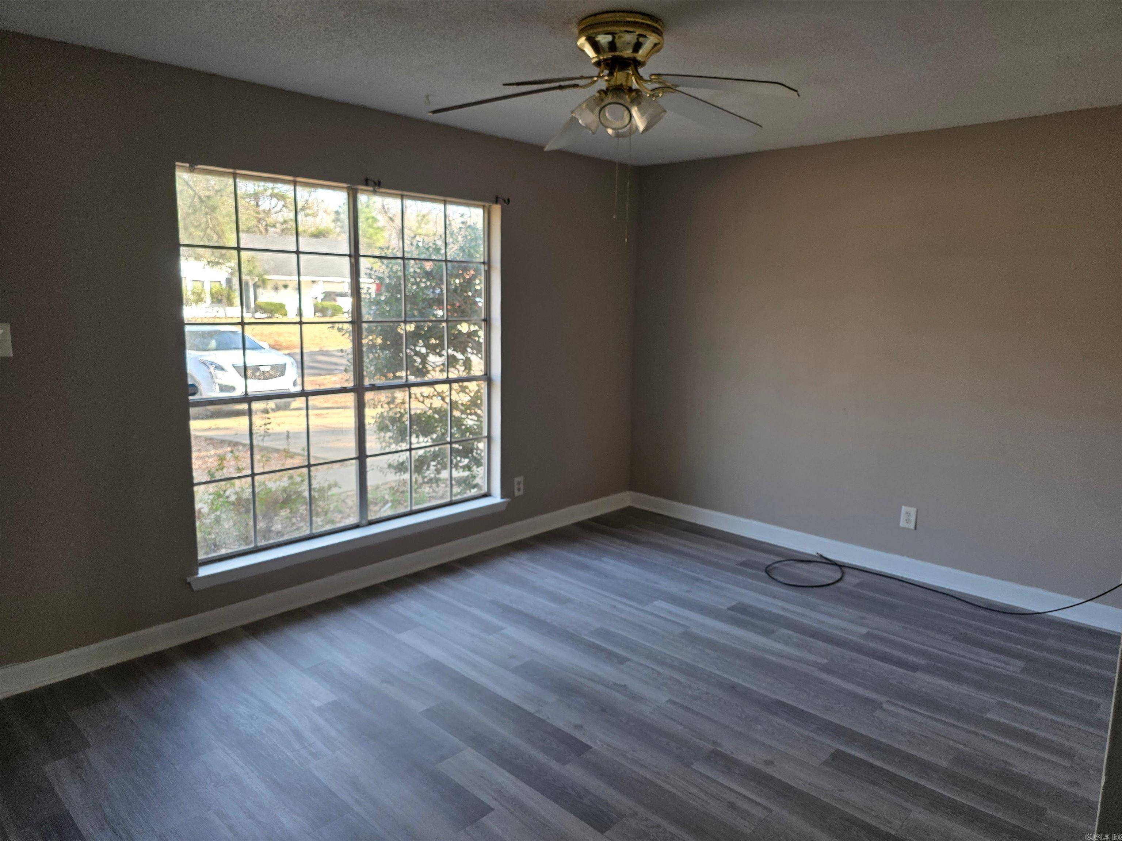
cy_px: 420
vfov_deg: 58.9
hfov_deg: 73.9
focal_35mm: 23
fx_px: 745
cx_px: 561
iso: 100
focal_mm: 6.3
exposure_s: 1/182
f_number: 1.7
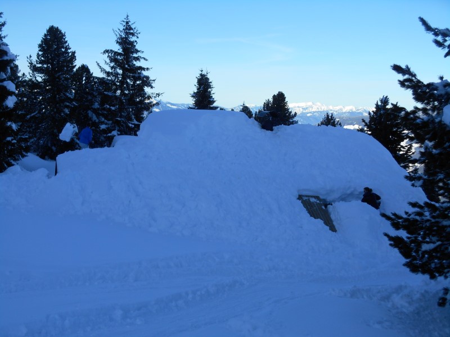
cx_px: 225
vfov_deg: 31.5
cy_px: 168
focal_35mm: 46
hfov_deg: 41.2
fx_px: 598
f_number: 4
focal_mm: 8.3
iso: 80
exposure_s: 1/640
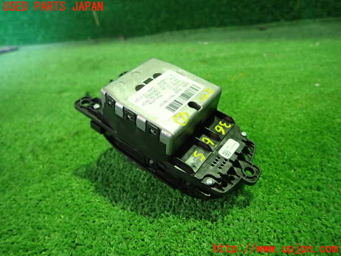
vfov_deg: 54.9
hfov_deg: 69.4
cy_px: 128
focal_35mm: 25
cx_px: 170
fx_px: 246
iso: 640
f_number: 2
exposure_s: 1/30
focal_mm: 4.5
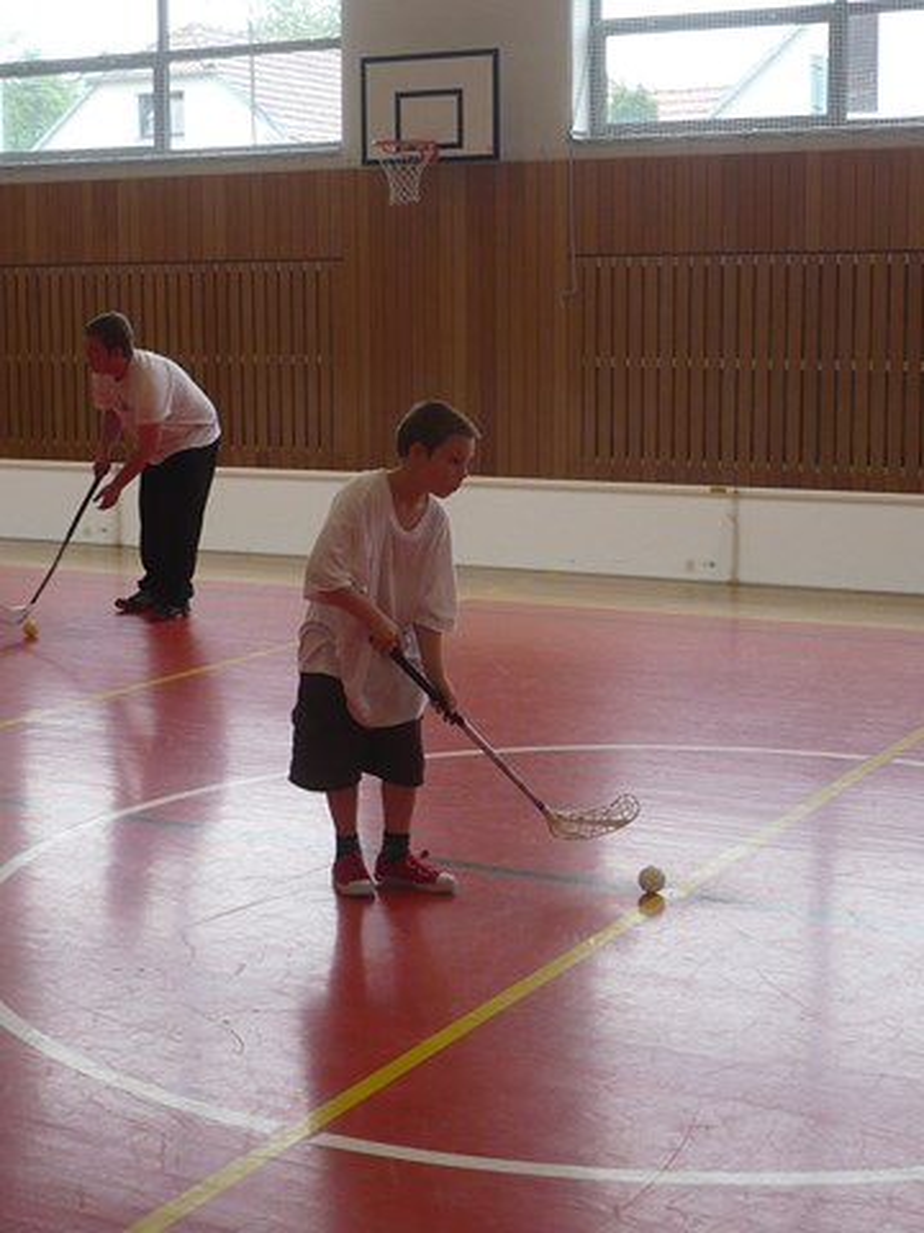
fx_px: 2171
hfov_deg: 24.0
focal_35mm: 61
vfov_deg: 31.7
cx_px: 462
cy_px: 616
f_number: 3.2
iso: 160
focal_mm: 7.5
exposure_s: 1/125
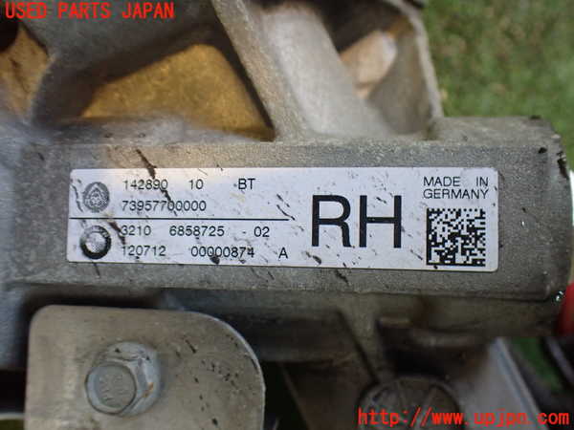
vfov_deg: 46.8
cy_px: 215
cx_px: 287
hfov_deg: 60.0
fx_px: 497
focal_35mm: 30
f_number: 2.3
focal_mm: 5.4
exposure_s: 1/125
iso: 640
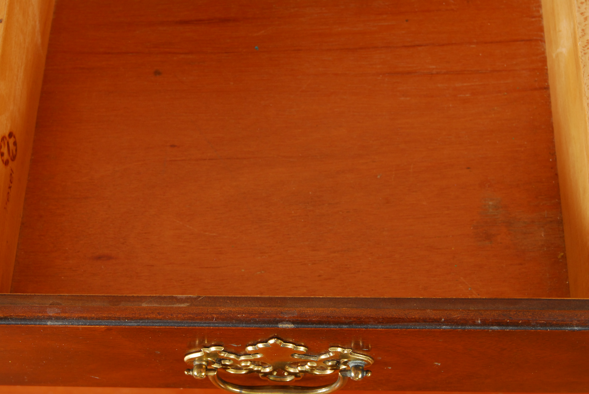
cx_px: 294
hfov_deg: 27.0
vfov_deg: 18.2
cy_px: 197
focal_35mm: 75
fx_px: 1229
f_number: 9
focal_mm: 50
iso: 400
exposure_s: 1/125
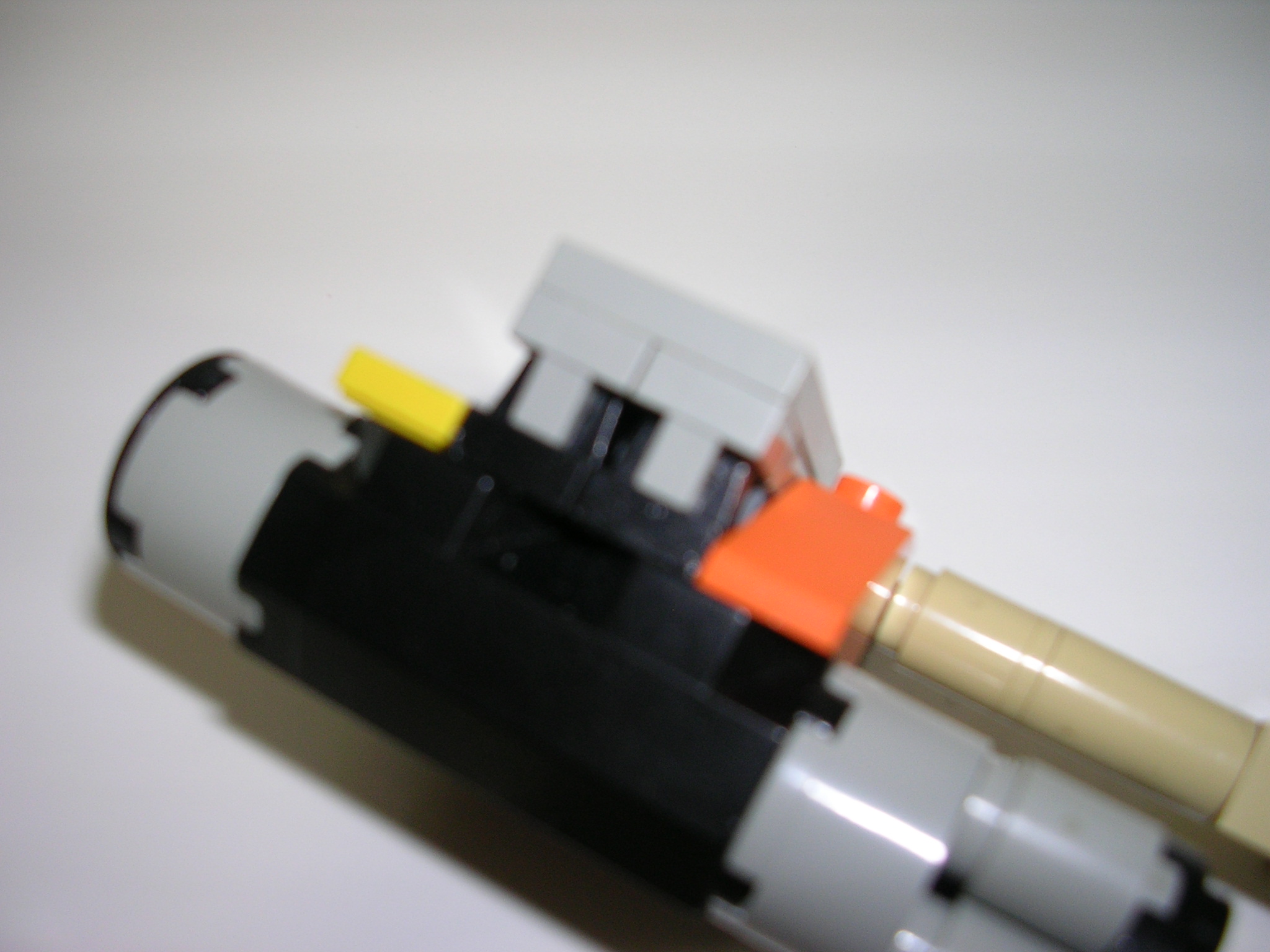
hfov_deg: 49.0
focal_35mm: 38
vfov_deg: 37.7
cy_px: 476
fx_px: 1394
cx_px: 635
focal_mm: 5.8
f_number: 2.8
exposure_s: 1/60.1
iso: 50
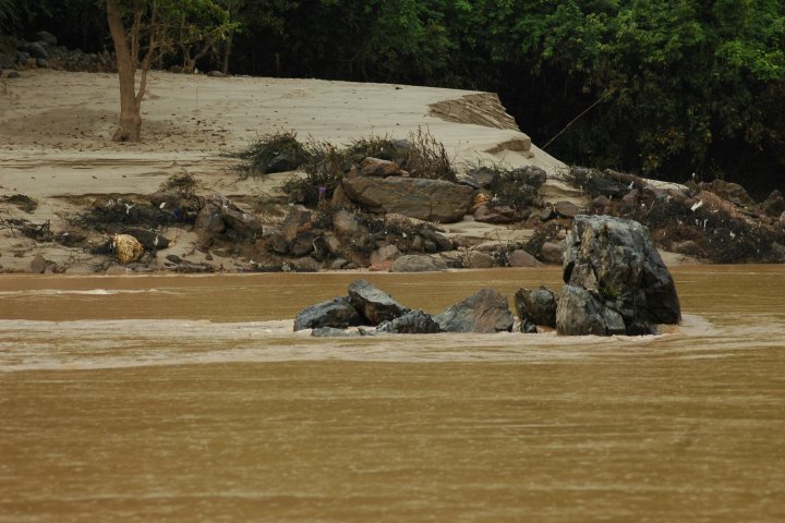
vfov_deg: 7.0
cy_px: 262
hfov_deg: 10.5
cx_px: 392
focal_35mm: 195
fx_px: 4252
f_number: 5
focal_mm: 130
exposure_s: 1/400
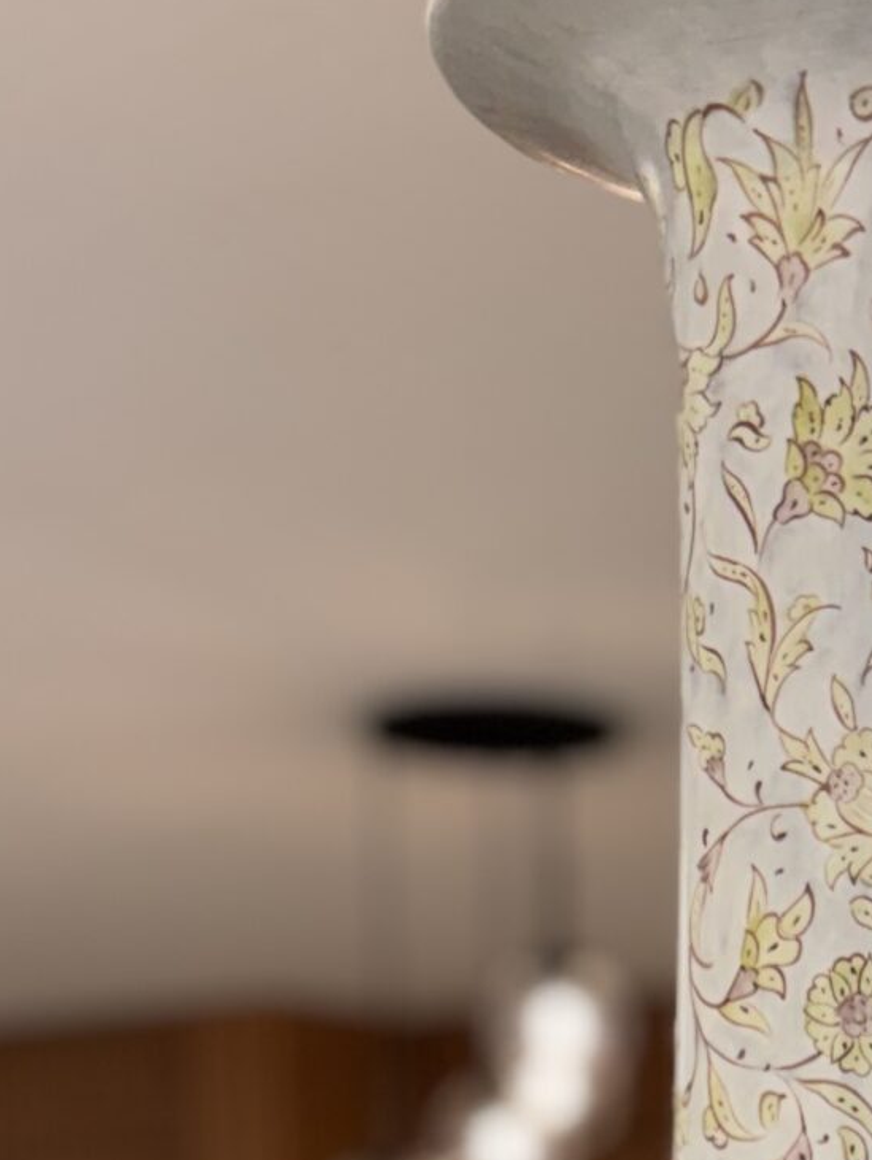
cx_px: 783
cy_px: 1844
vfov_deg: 18.5
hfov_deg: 16.1
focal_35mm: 91
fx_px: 3054
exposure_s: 1/100
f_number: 1.6
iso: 50
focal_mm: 5.96
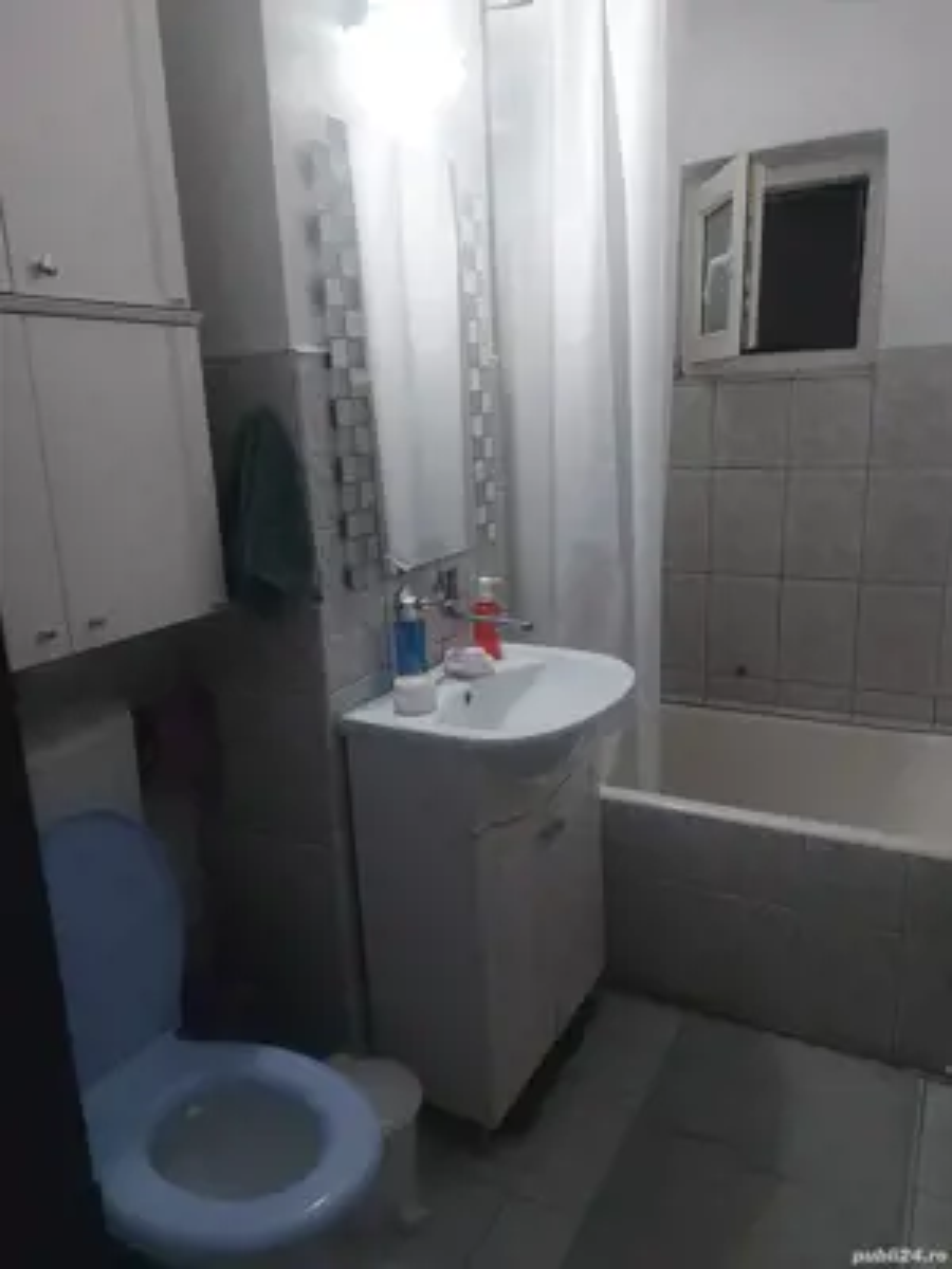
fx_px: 880
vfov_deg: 71.6
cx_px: 476
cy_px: 634
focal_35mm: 24
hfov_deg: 56.8
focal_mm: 5.23
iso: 200
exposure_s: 1/25
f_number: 1.8
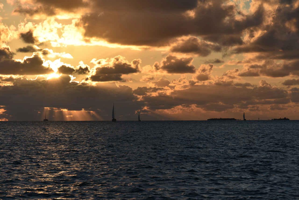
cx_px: 150
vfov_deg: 9.5
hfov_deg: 14.2
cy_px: 100
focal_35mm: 145
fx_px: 1205
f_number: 9
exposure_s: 1/320
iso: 100
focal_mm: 145
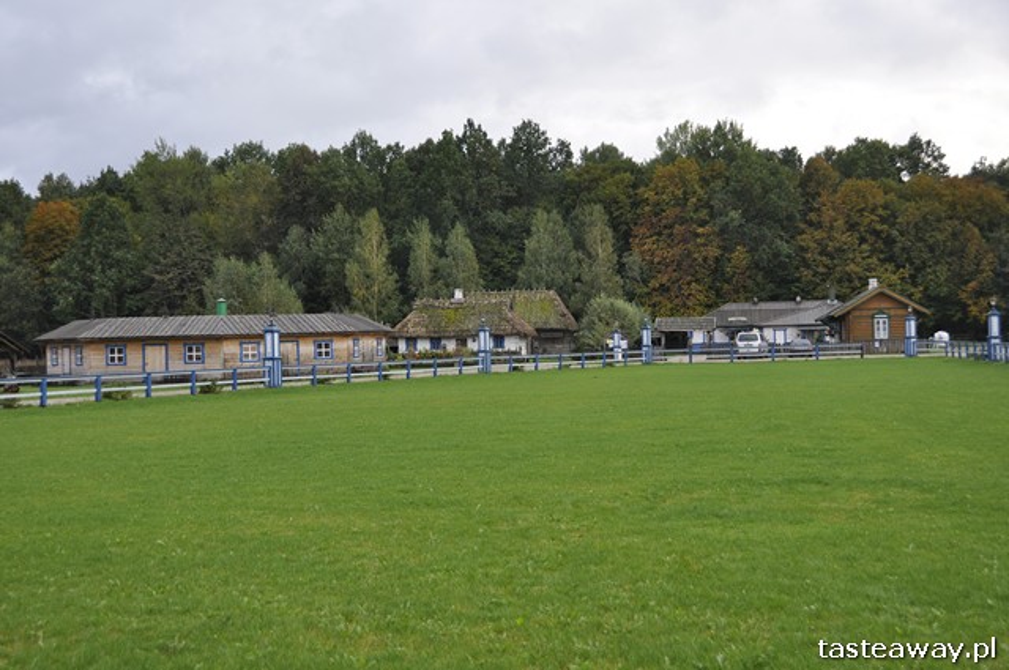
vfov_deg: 28.0
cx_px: 504
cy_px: 335
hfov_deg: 41.2
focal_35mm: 48
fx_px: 1344
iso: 400
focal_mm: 32
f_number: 5.6
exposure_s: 1/125
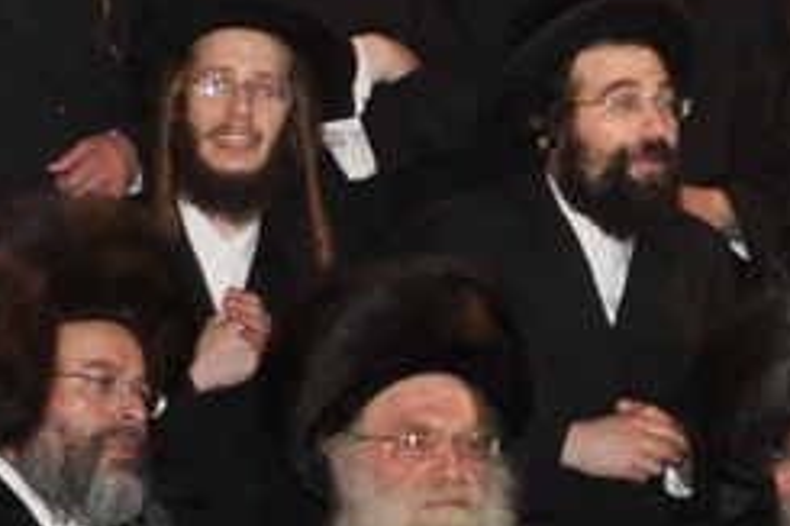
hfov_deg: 5.9
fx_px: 7567
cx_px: -219
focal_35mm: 345
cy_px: 574
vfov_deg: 4.0
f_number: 5.6
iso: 640
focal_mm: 55
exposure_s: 1/60
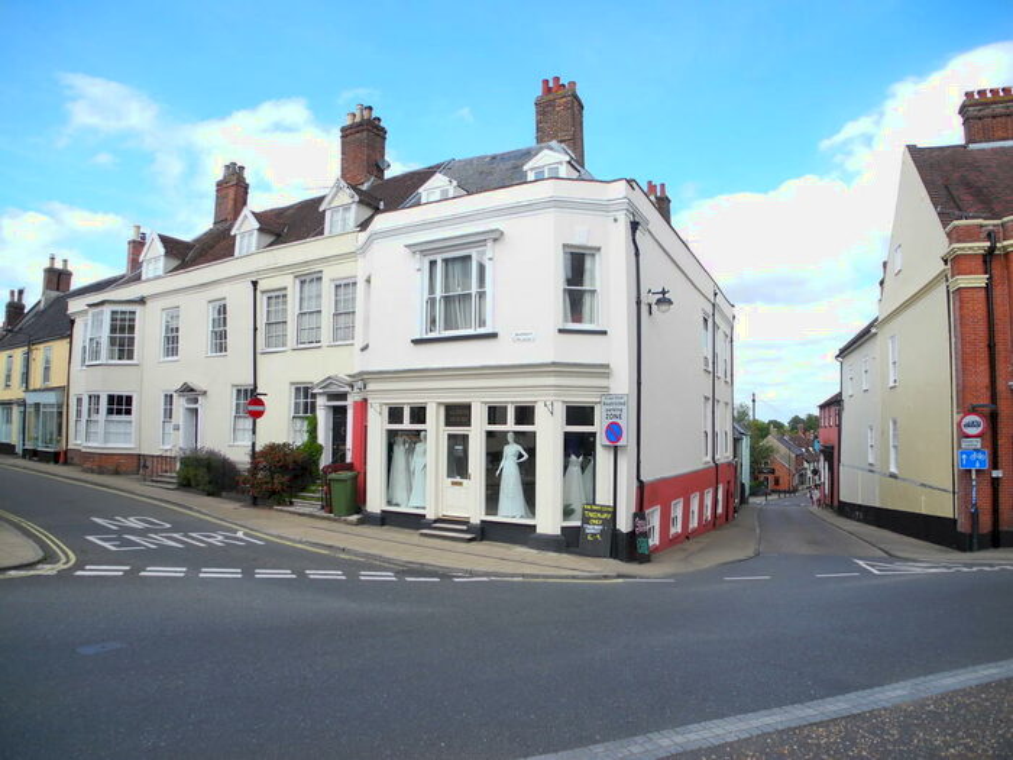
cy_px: 380
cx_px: 506
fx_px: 819
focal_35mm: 28
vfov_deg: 49.7
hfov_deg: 63.4
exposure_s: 1/730
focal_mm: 6
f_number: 2.8
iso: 100
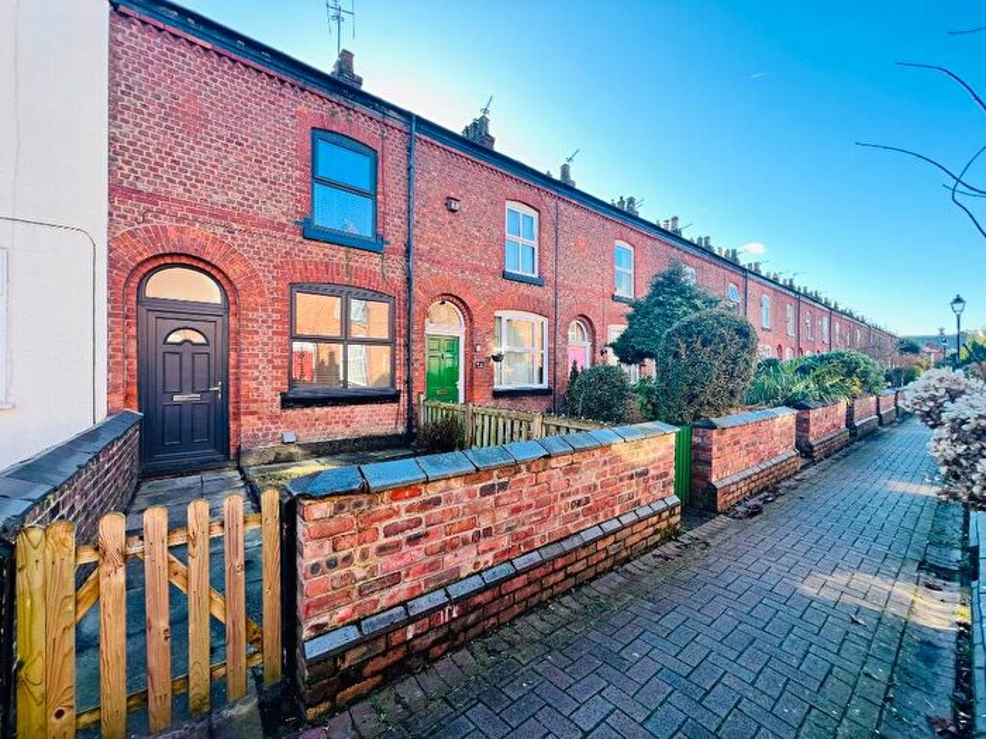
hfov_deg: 106.2
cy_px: 370
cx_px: 493
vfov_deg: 89.9
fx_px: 370
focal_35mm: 13
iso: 32
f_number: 1.8
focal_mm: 1.57
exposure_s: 1/132
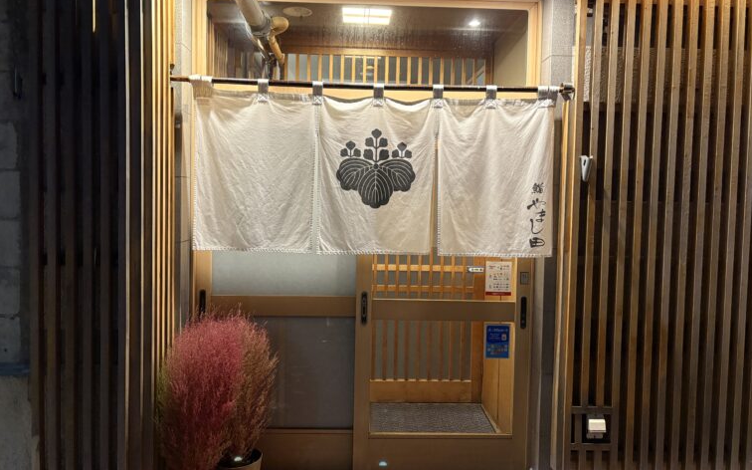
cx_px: 379
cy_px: 216
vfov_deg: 44.5
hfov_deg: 66.5
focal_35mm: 28
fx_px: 574
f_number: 1.6
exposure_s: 1/50
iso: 400
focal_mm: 5.96
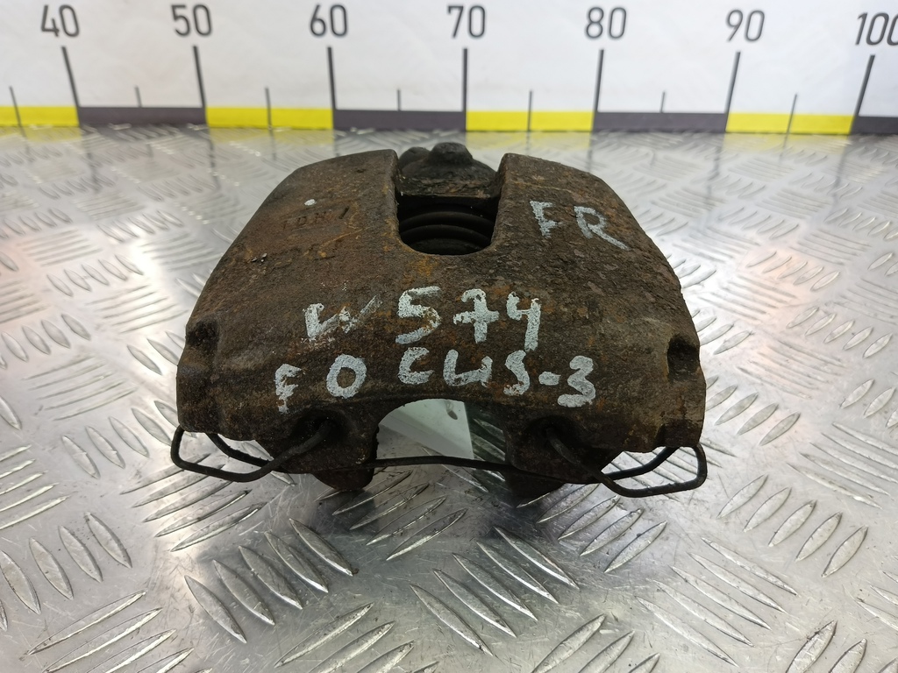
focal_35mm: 23
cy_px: 336
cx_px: 449
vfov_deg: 58.9
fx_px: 597
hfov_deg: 73.9
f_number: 1.6
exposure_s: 1/50
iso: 101
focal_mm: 4.11
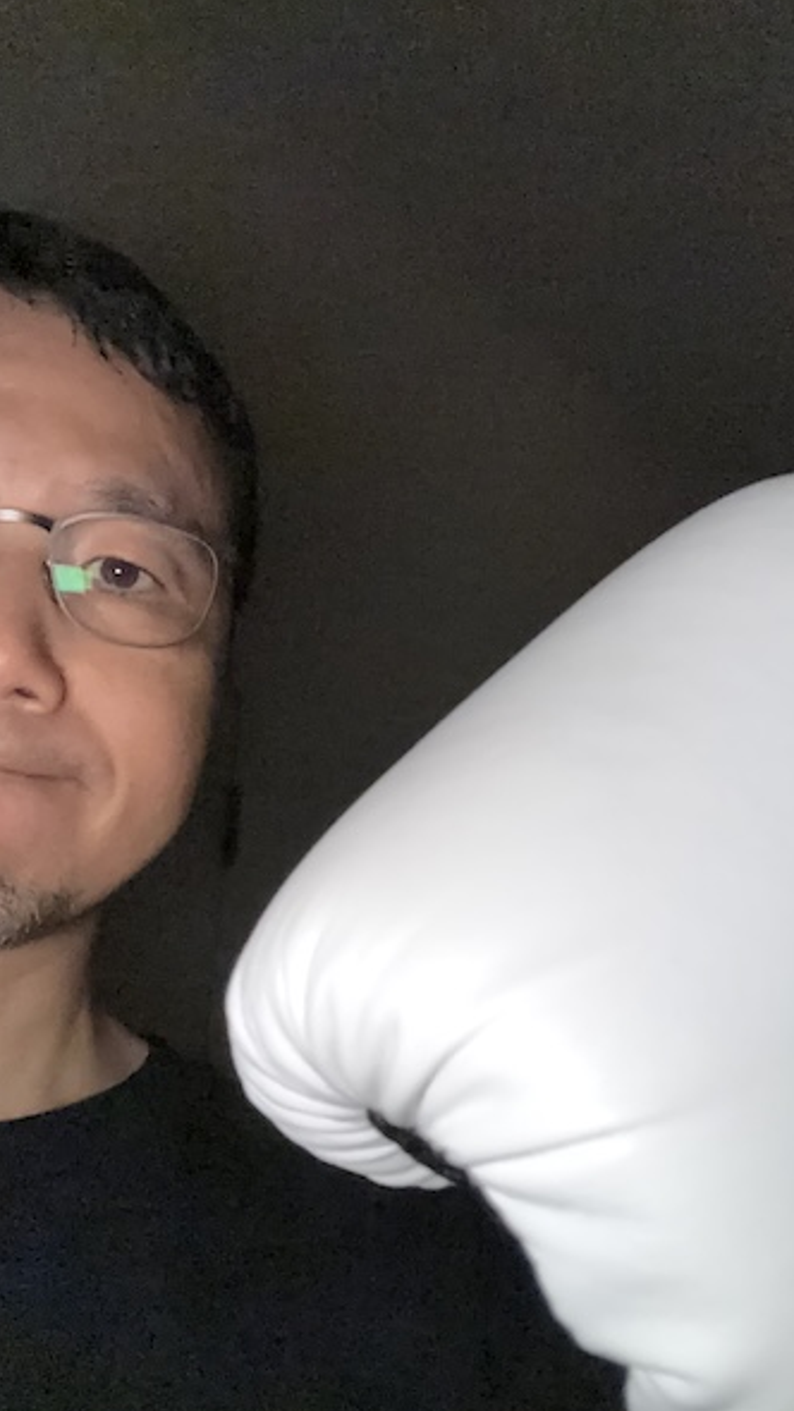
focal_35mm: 34
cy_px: 710
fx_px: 1272
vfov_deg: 58.0
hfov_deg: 34.4
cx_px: 512
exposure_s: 1/30
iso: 1000
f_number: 1.9
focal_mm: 2.69
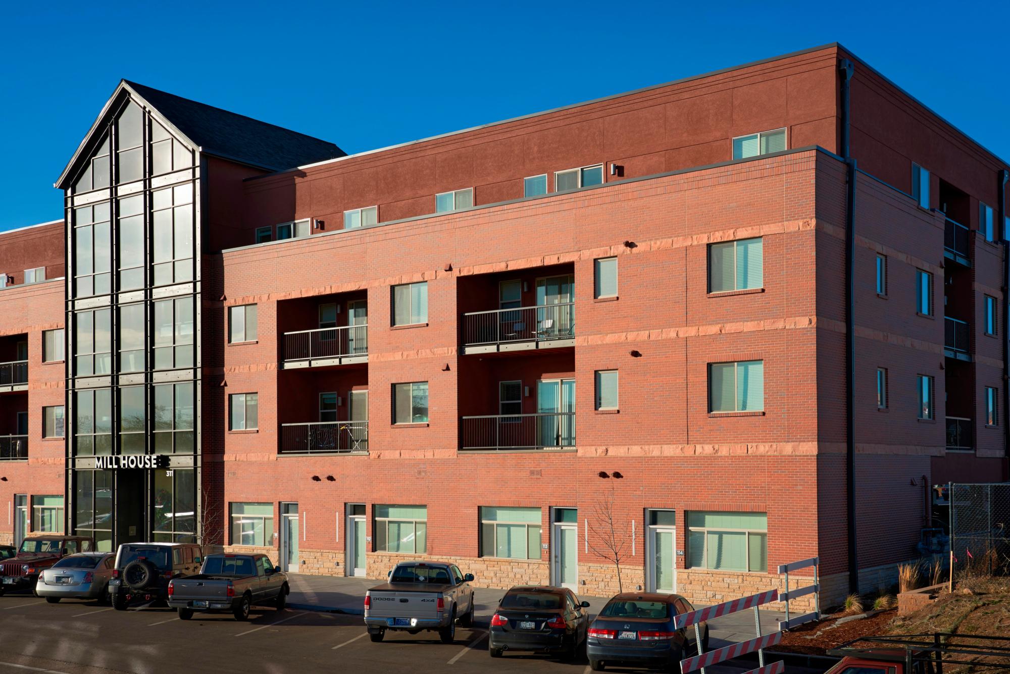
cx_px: 505
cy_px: 337
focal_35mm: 40
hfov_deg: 48.4
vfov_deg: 33.4
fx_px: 1123
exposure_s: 1/250
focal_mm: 40
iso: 100
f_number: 11
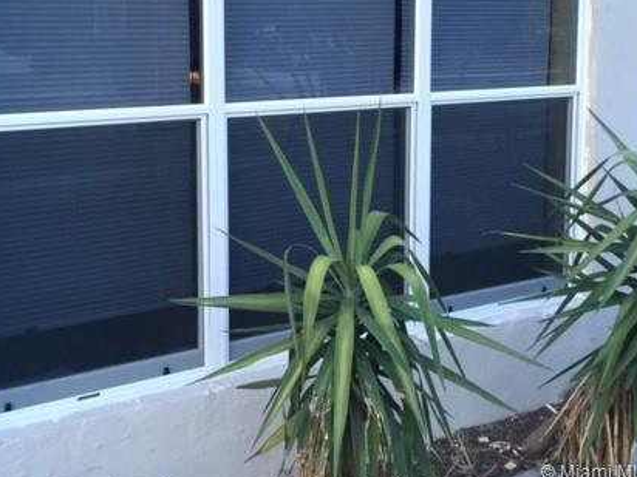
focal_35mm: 45
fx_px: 828
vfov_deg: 31.6
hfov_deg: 41.9
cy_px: 116
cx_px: 257
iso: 40
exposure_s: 1/15
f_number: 2.2
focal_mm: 4.15
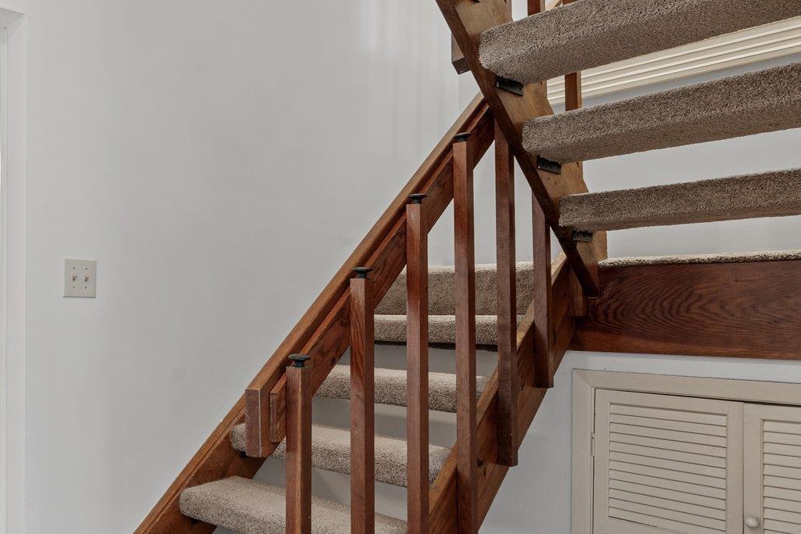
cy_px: 308
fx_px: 712
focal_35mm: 32
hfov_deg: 54.3
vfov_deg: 41.0
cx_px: 149
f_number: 9
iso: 250
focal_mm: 16
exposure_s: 1/1.67
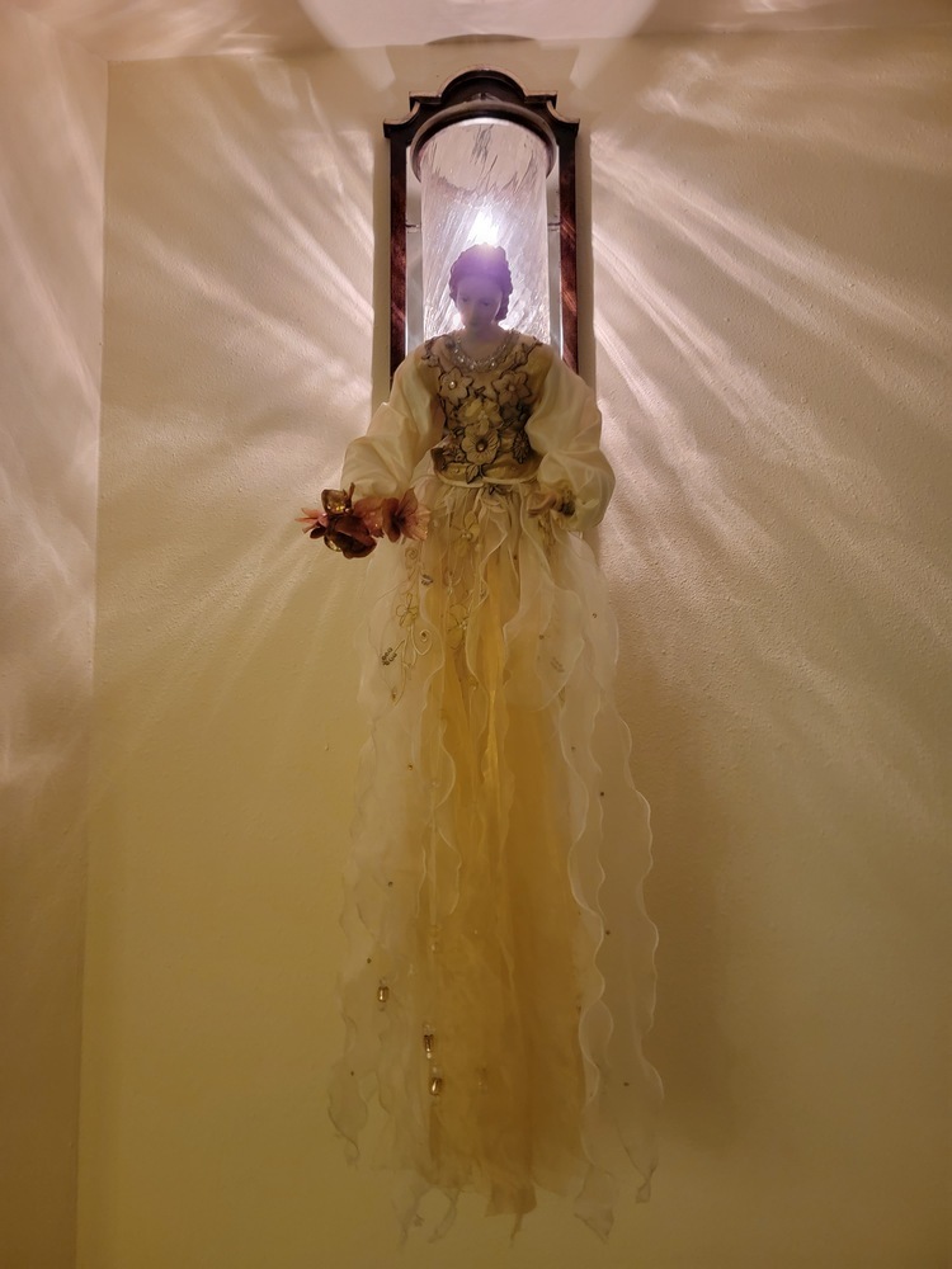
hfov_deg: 56.8
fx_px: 880
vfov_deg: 71.6
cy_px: 634
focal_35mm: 24
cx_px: 476
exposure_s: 1/24
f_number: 1.8
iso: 640
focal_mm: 6.7
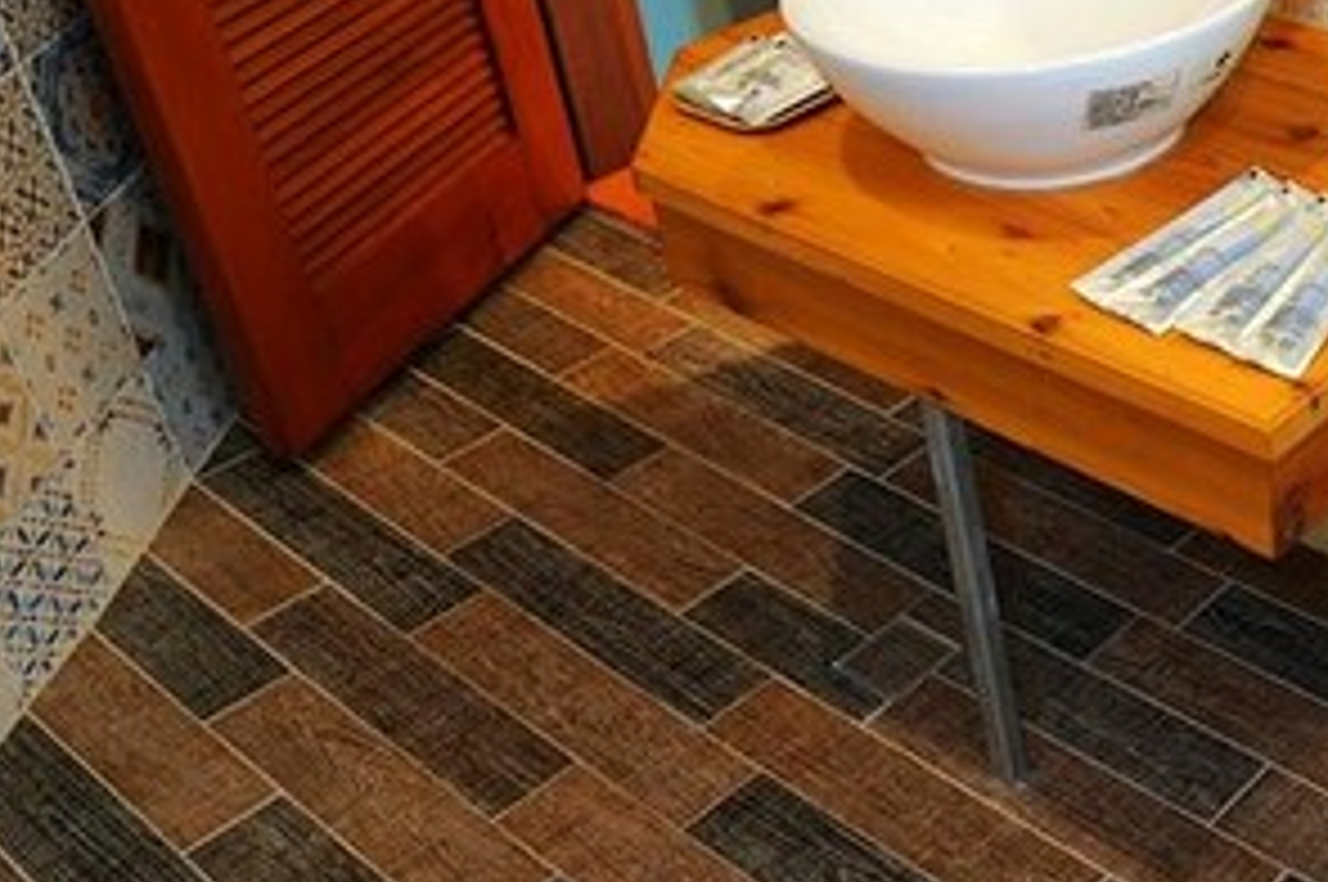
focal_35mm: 49
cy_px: 252
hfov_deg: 36.0
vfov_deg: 27.2
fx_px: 1806
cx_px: 1355
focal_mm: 17
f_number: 2.8
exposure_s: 1/30
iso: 320
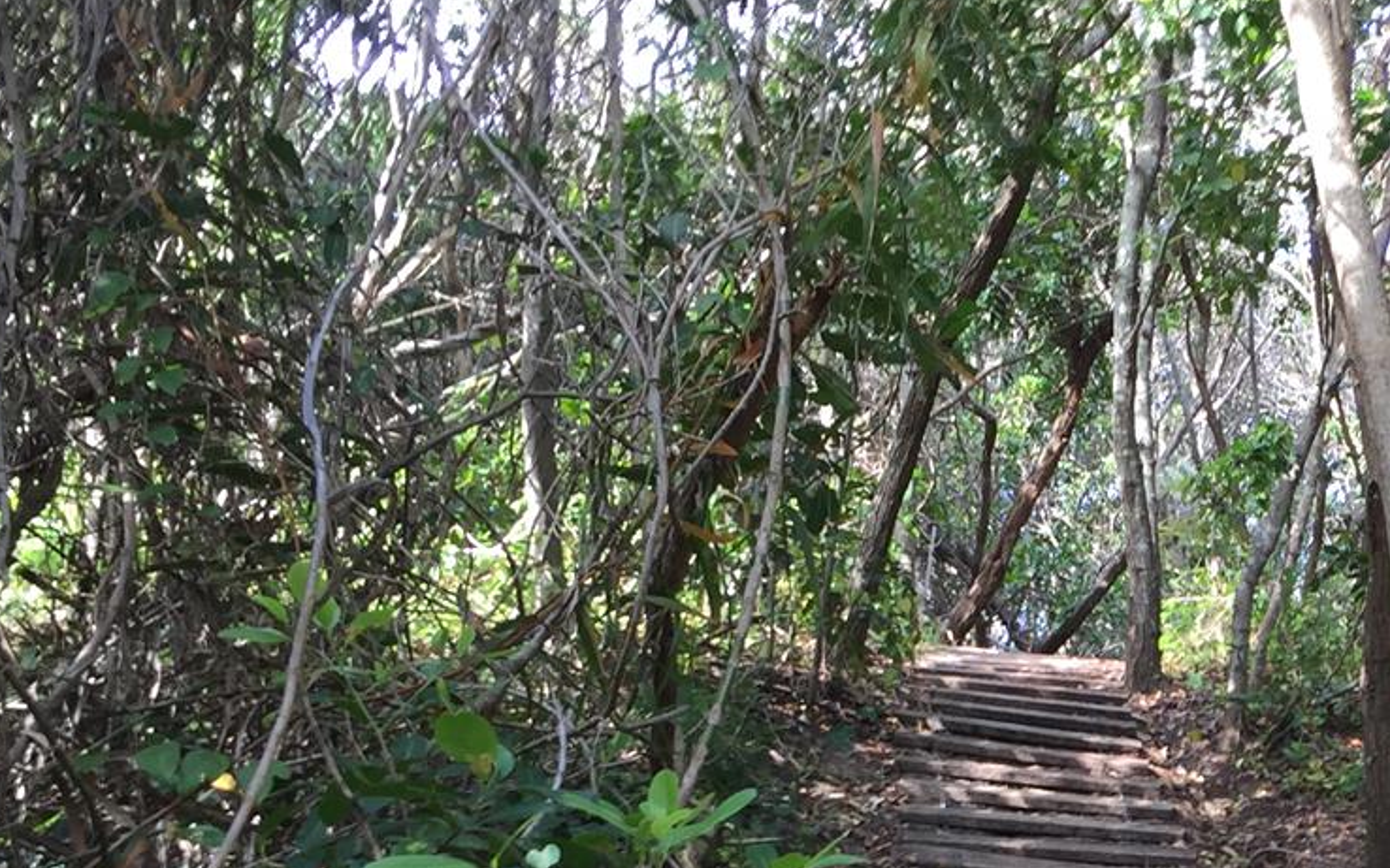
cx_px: 1392
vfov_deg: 18.2
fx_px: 2576
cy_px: 1041
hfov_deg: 28.3
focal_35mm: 68
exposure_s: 1/50
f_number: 2.2
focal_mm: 4.15
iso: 32
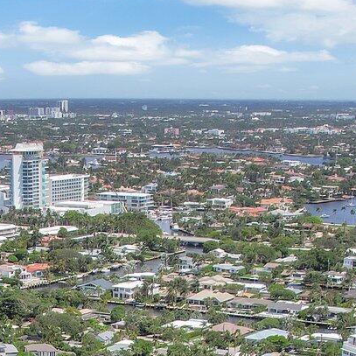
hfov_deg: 18.3
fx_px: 1094
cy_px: 477
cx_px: 72
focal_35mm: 94
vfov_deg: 17.2
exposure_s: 1/3000
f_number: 2.8
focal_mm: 8.38
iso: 110
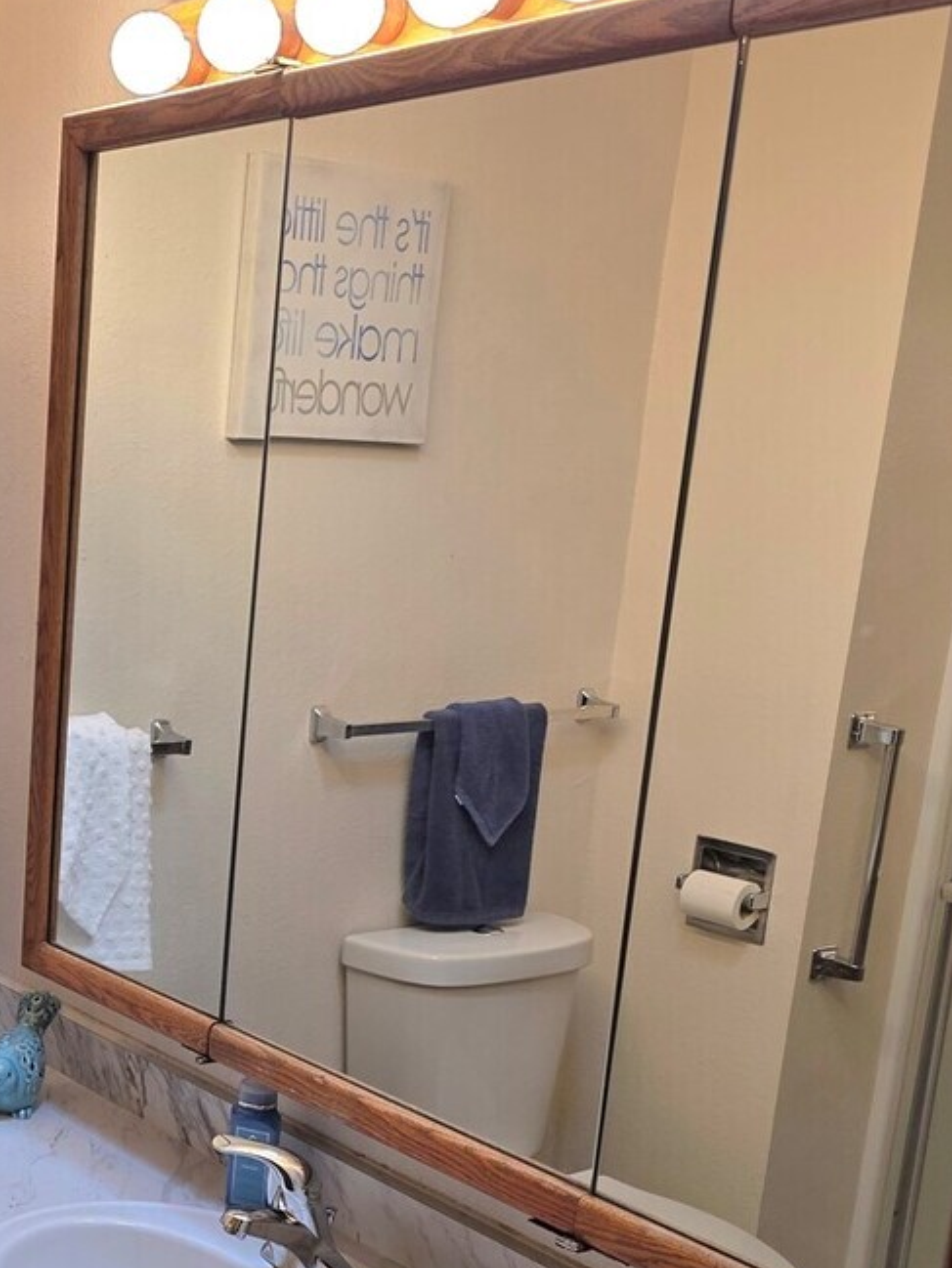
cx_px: 47
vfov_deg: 36.8
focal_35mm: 51
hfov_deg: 27.3
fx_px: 1870
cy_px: 914
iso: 160
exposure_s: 1/120
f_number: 1.7
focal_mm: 6.3
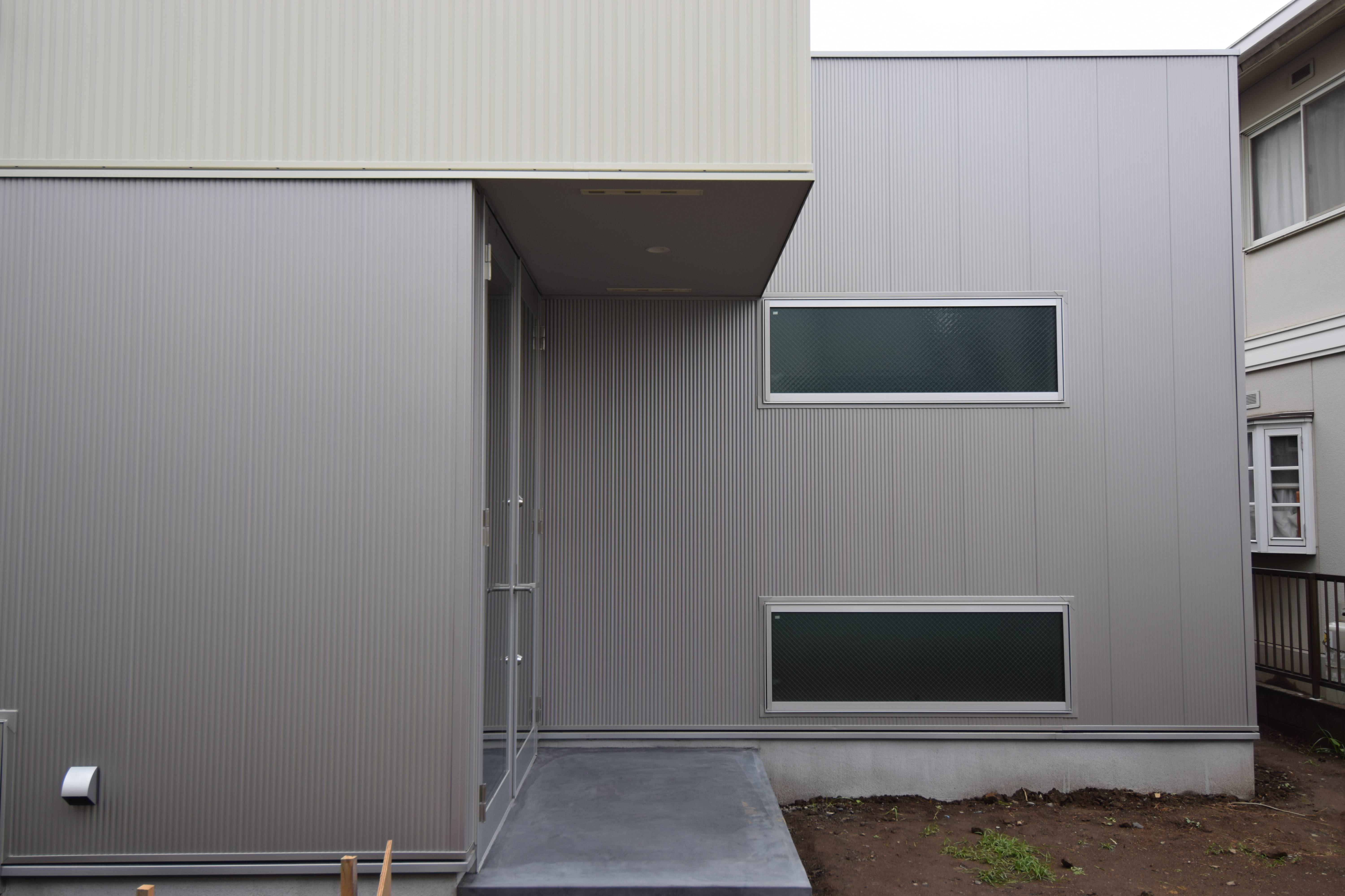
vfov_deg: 45.7
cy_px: 448
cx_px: 672
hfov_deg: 64.6
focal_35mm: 28
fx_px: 1065
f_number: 5
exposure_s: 1/100
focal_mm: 19
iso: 100
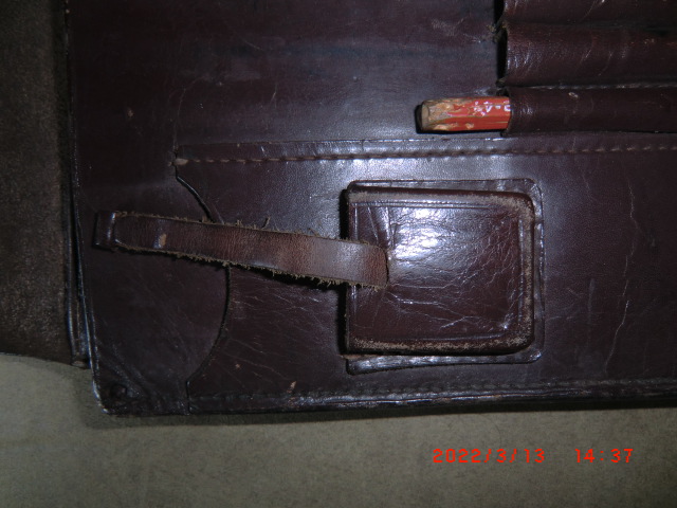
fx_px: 469
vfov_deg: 56.8
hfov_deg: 71.6
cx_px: 338
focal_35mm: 24
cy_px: 254
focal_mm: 4.3
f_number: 3.2
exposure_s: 1/25
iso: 125
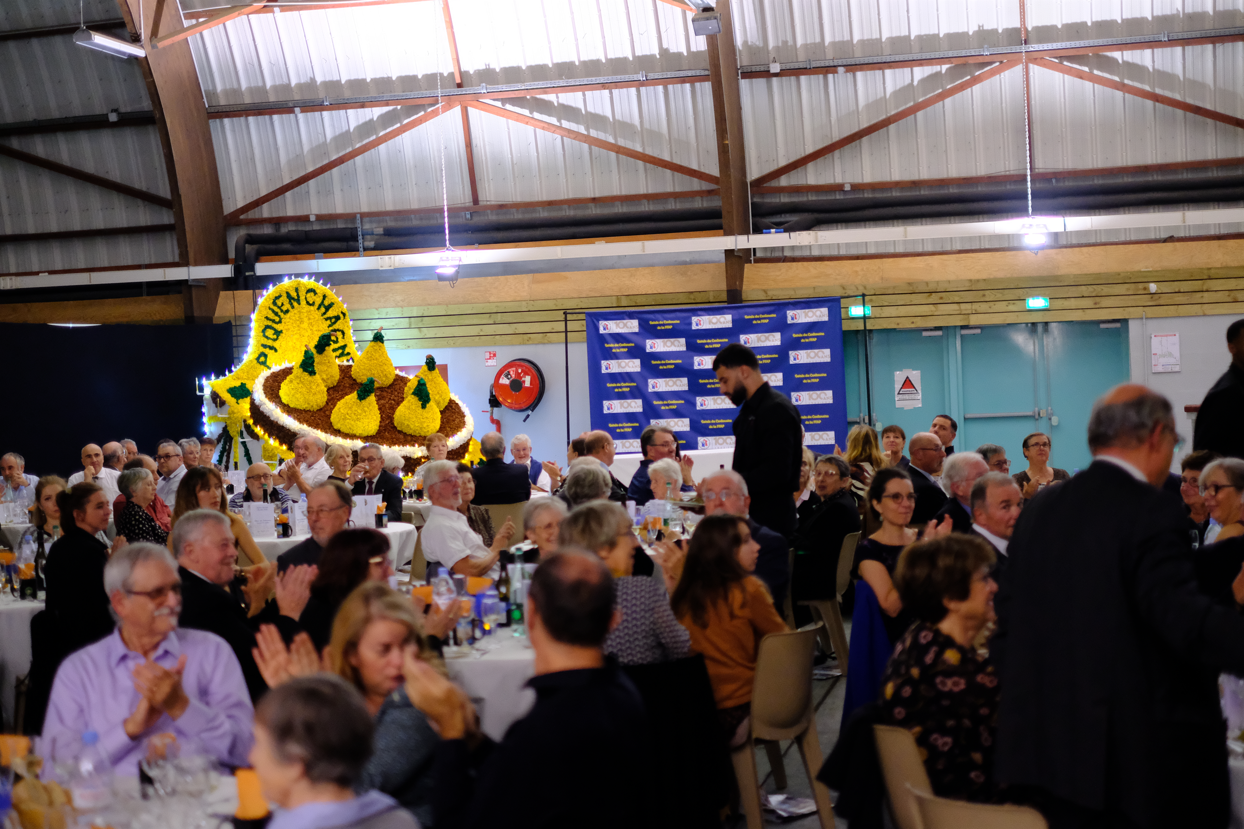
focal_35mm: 53
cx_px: 622
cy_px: 414
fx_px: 1831
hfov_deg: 37.5
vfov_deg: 25.5
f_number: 1.4
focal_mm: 35
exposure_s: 1/75
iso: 3200
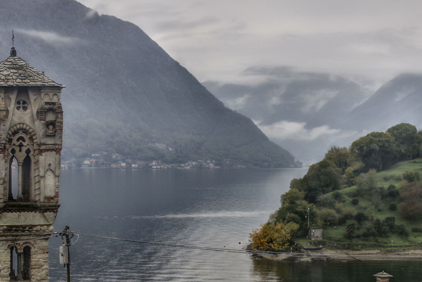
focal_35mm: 75
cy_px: 201
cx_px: 263
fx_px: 879
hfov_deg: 26.9
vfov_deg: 18.1
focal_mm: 30
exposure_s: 1/40
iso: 200
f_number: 4
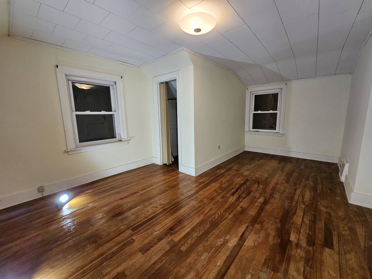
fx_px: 140
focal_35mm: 13
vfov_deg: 89.9
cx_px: 186
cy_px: 140
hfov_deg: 106.2
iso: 200
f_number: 2.2
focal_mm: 2.2
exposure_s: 1/60
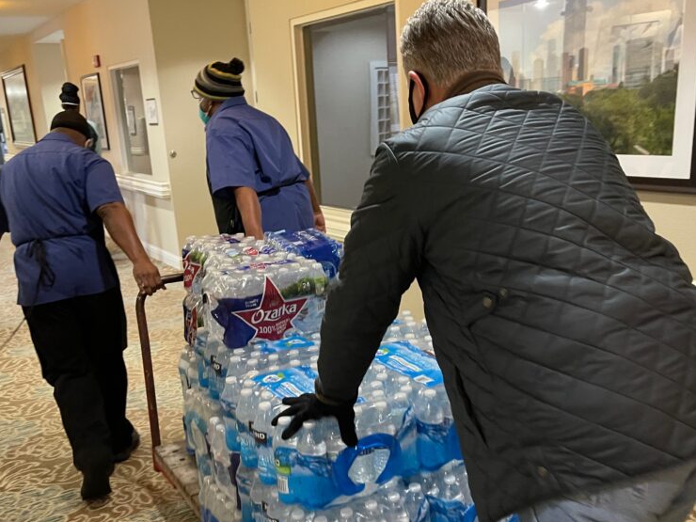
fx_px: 724
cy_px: 315
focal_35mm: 36
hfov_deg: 51.3
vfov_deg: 39.5
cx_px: 377
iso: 500
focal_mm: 5.1
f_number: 1.6
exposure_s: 1/60
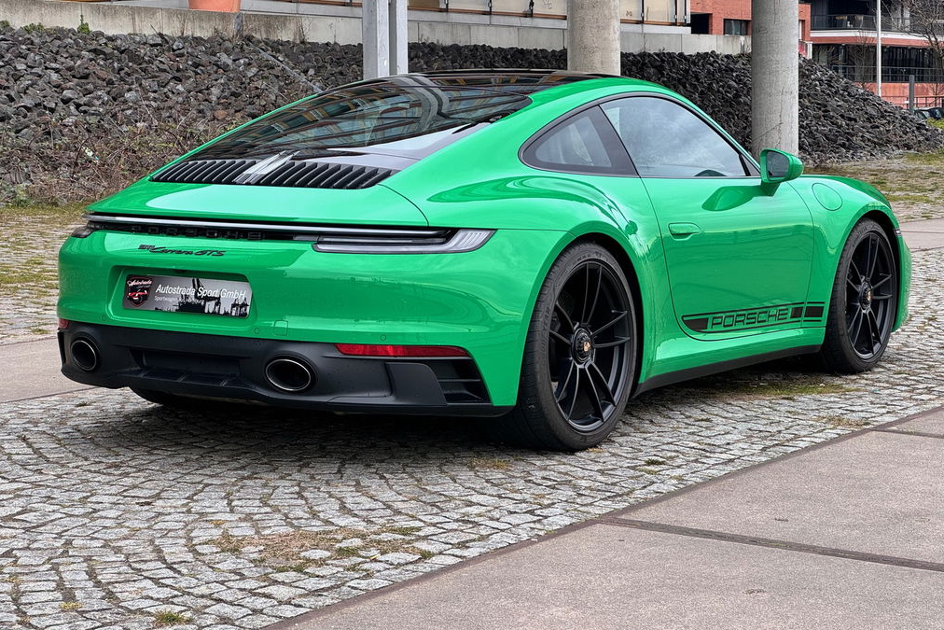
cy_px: 321
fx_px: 2124
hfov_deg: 25.1
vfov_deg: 16.9
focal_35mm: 81
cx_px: 476
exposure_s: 1/107
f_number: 2.8
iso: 25
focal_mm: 9
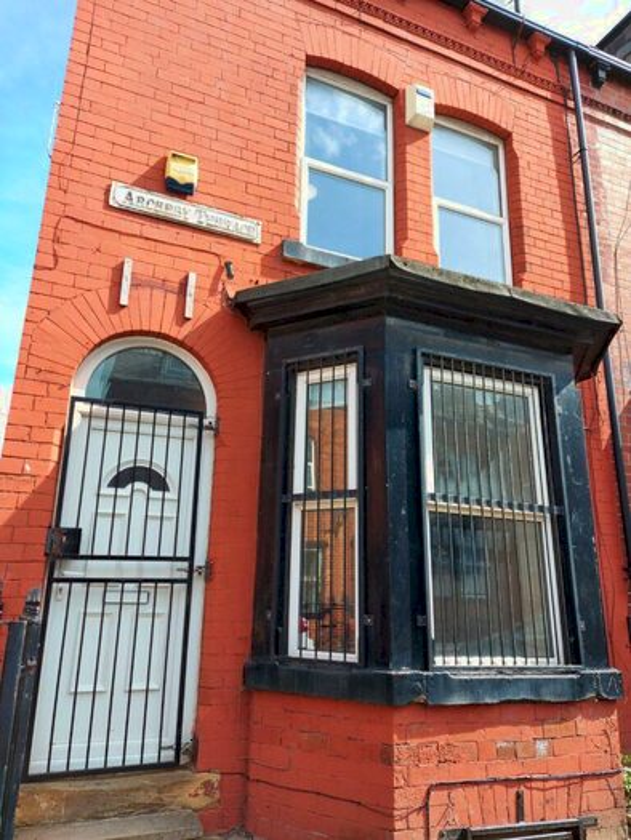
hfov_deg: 56.8
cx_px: 316
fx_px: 583
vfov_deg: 71.6
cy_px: 420
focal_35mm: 24
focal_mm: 5.23
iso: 32
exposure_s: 1/324
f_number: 1.8
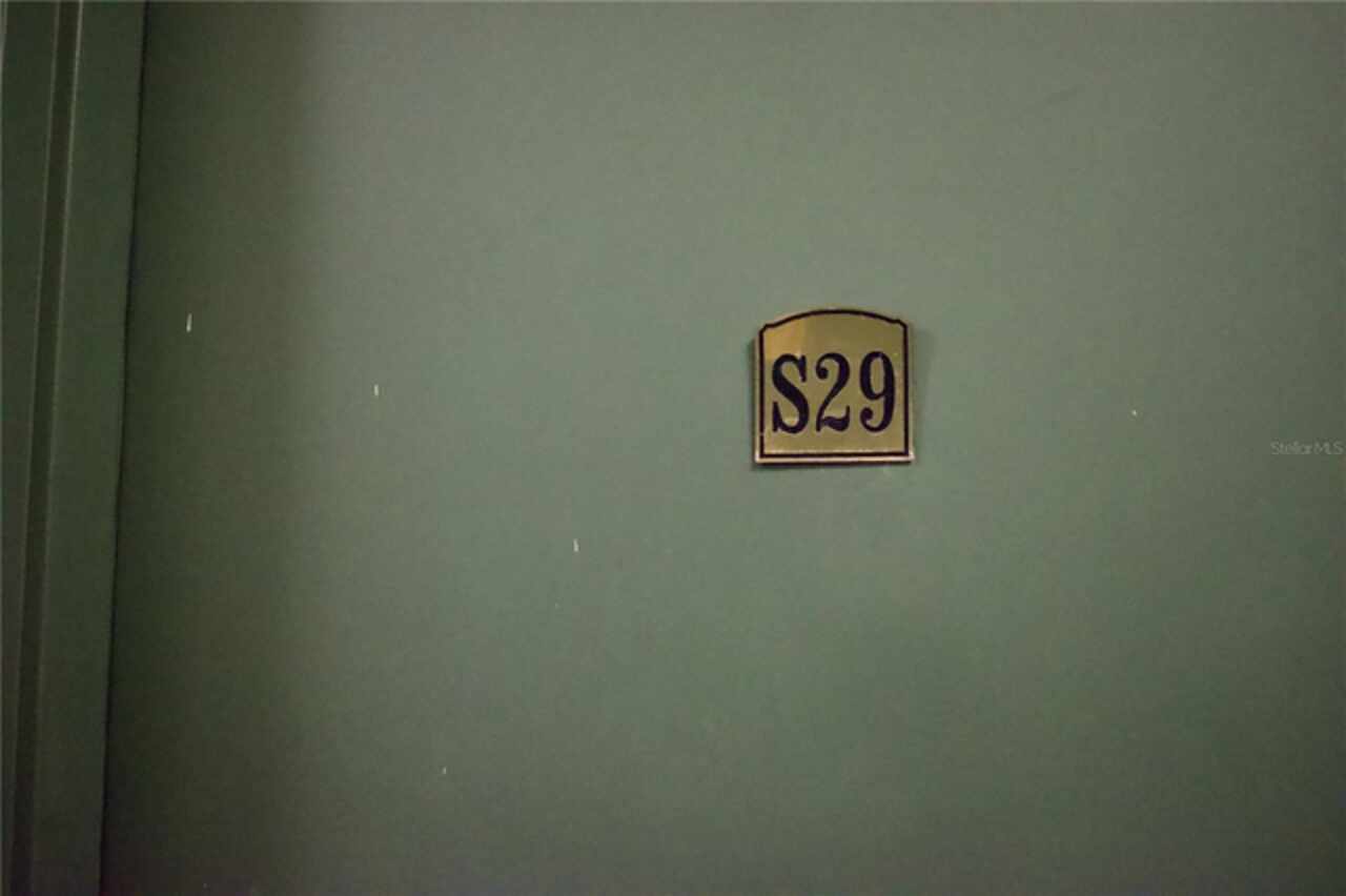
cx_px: 673
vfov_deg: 35.5
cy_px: 448
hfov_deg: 51.3
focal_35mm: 38
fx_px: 1401
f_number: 4
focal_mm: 25
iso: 5600
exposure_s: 1/125
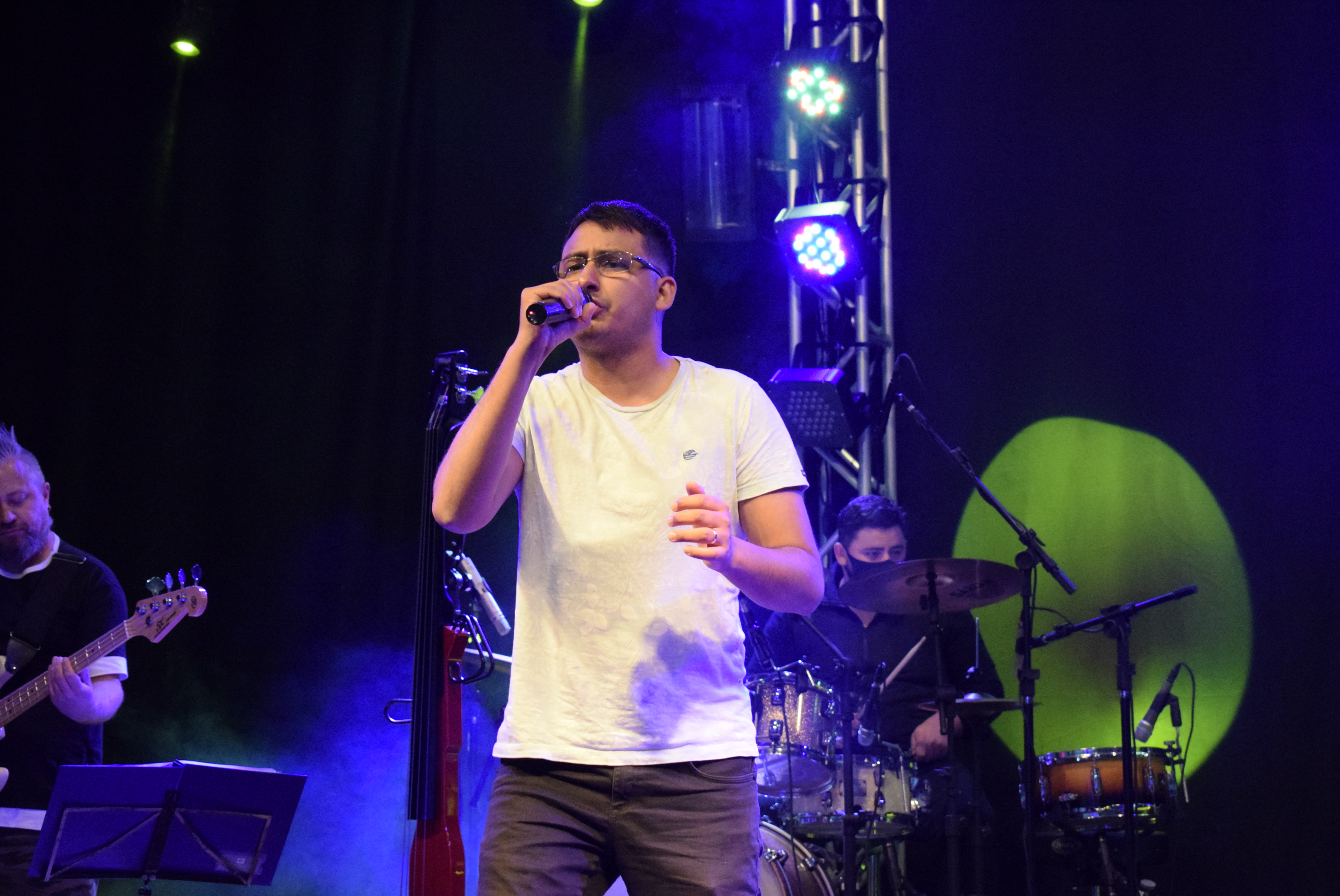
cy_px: 448
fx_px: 3073
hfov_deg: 24.6
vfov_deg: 16.6
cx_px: 670
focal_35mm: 82
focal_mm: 55
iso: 6400
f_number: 5.6
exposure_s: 1/125
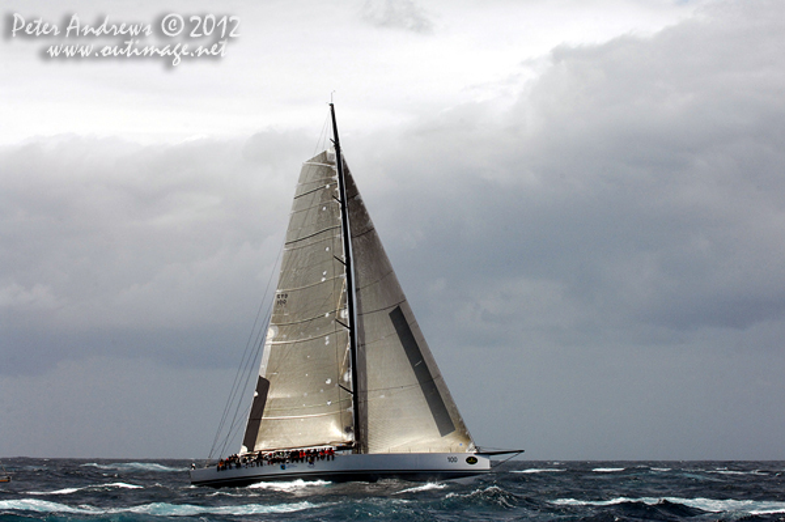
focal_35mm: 120
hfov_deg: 17.1
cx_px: 392
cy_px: 261
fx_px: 2614
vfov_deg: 11.4
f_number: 10
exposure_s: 1/1000
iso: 400
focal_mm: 80
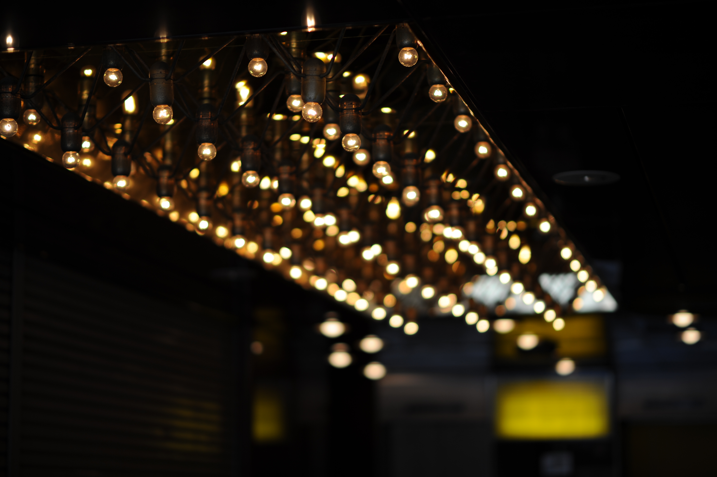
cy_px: 238
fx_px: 1692
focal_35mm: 85
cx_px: 358
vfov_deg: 16.1
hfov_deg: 23.9
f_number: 1.4
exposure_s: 1/1000
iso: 200
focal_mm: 85
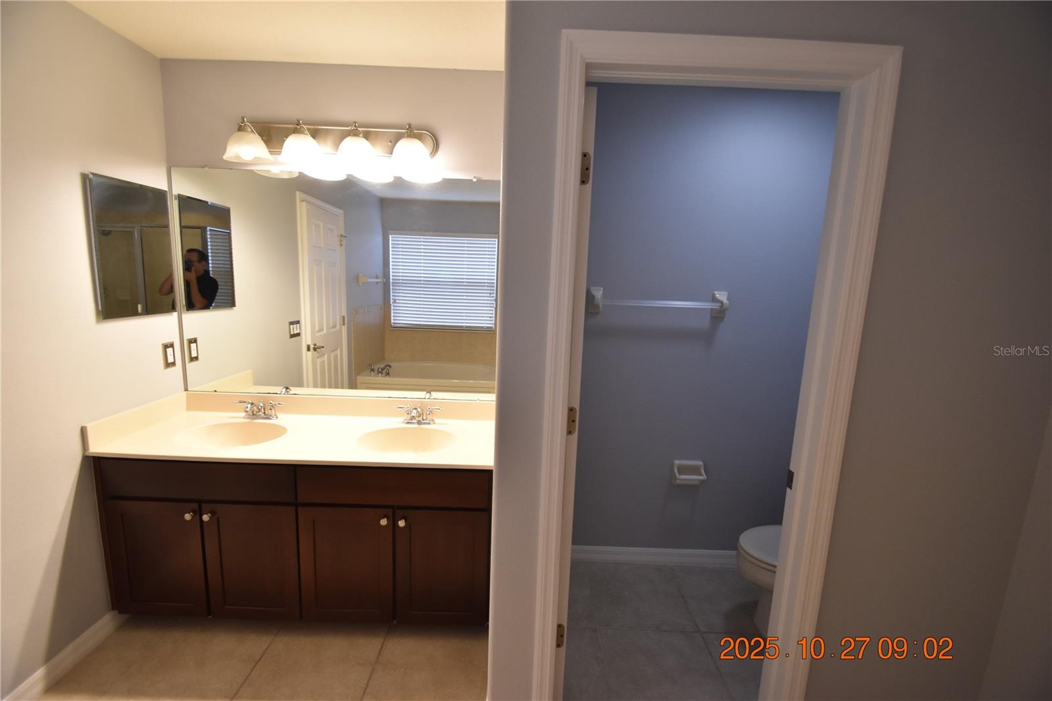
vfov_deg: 77.3
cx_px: 526
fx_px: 438
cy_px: 350
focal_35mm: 15
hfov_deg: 100.4
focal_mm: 10
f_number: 3.5
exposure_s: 1/90
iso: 800
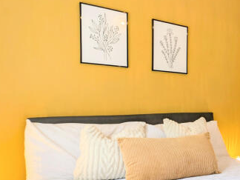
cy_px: 115
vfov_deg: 37.4
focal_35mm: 38
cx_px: 261
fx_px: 263
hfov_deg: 40.1
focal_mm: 2.23
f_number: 1.95
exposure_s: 1/120
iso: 36
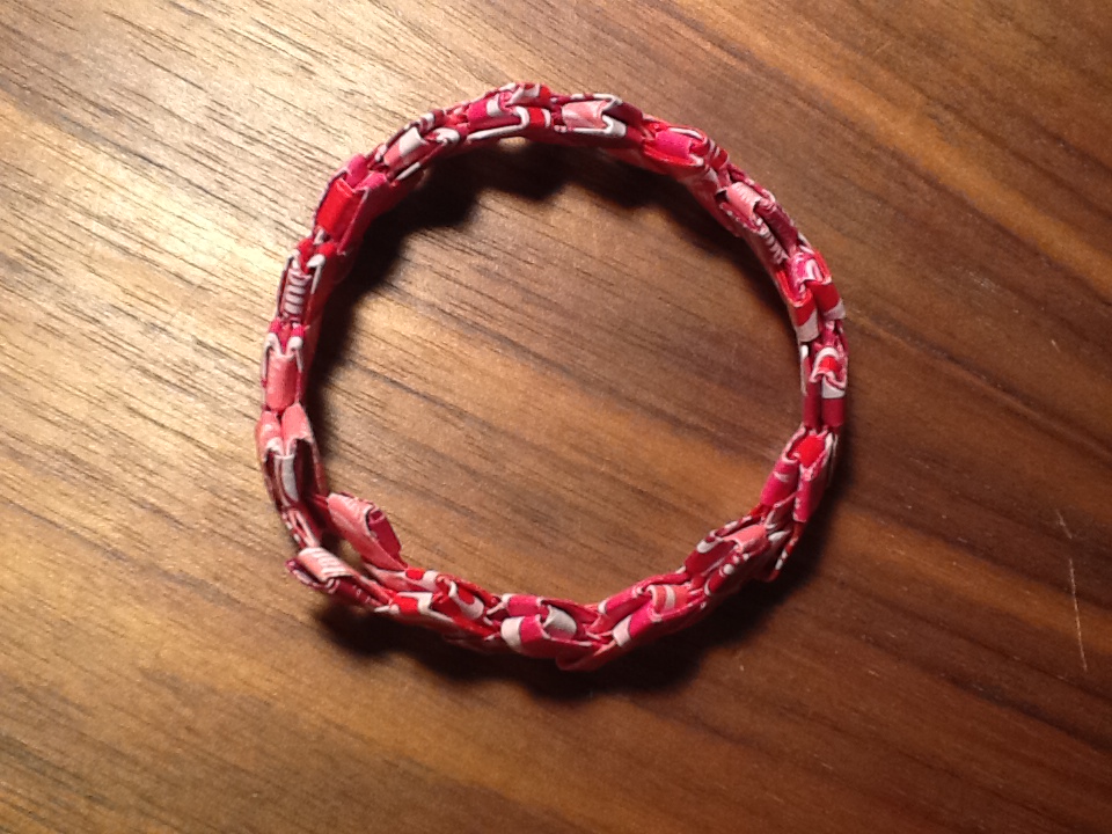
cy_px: 417
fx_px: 1413
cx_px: 556
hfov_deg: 42.9
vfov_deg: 32.9
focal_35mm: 44
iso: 80
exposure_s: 1/30
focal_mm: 2.03
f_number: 2.4
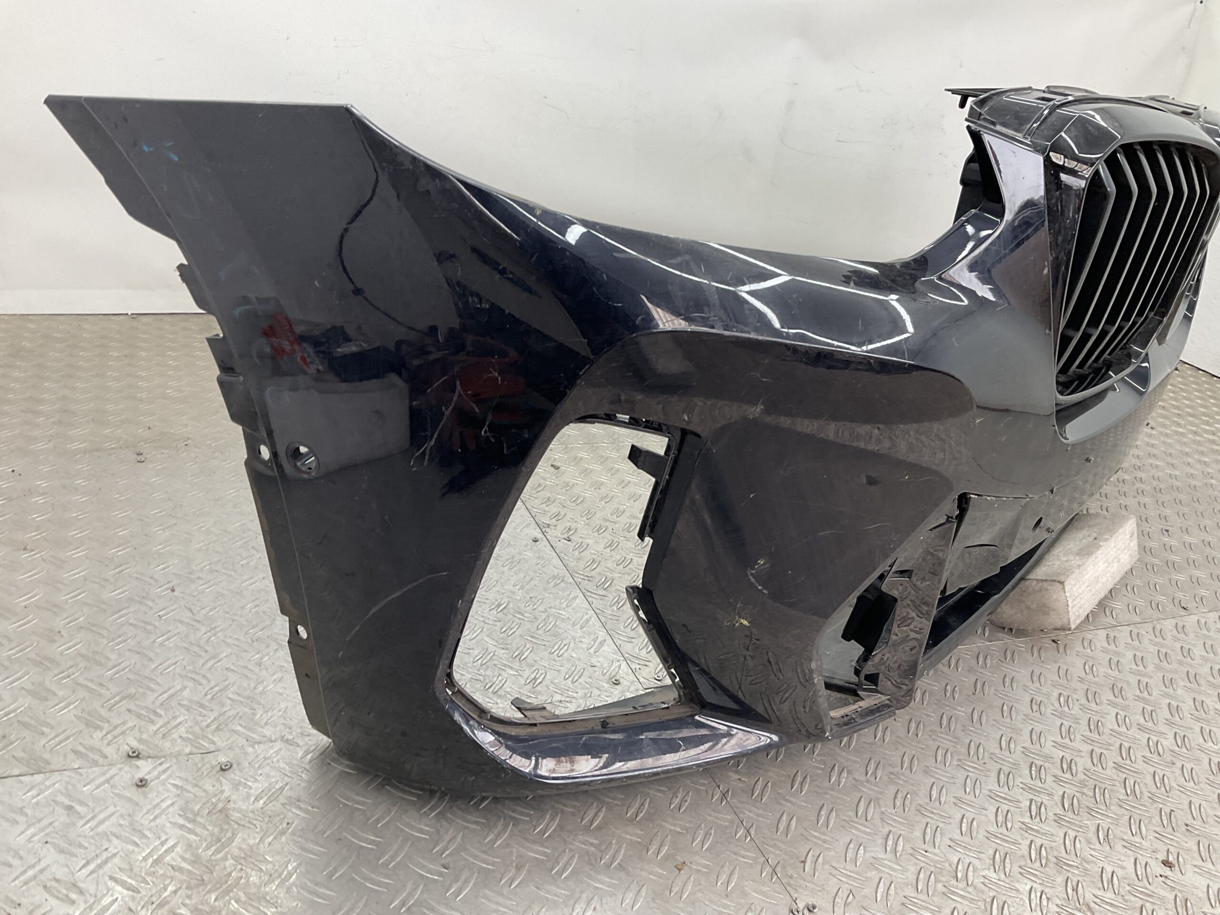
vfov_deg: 48.2
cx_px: 610
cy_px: 458
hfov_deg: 61.7
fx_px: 1022
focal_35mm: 29
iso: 40
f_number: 1.8
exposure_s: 1/120
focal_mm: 3
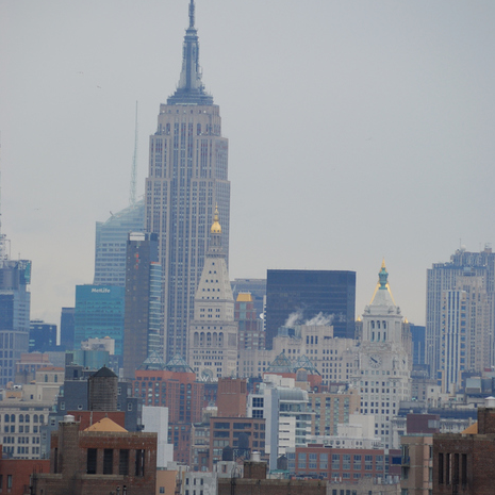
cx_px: 248
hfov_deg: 4.6
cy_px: 238
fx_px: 6212
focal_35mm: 384
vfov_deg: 4.6
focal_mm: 200
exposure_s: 1/250
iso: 200
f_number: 5.6
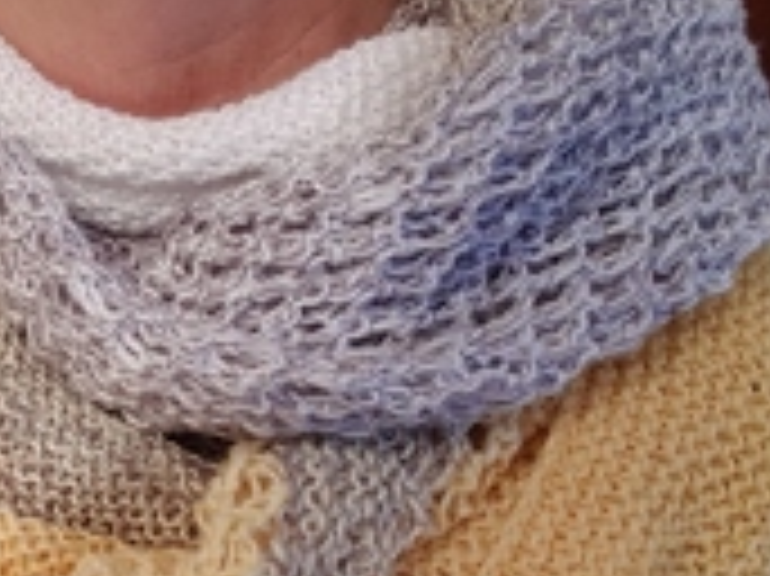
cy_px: 418
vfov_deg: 28.2
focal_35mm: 51
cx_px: 92
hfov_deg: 35.5
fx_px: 1134
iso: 200
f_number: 1.7
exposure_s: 1/33
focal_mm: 2.95
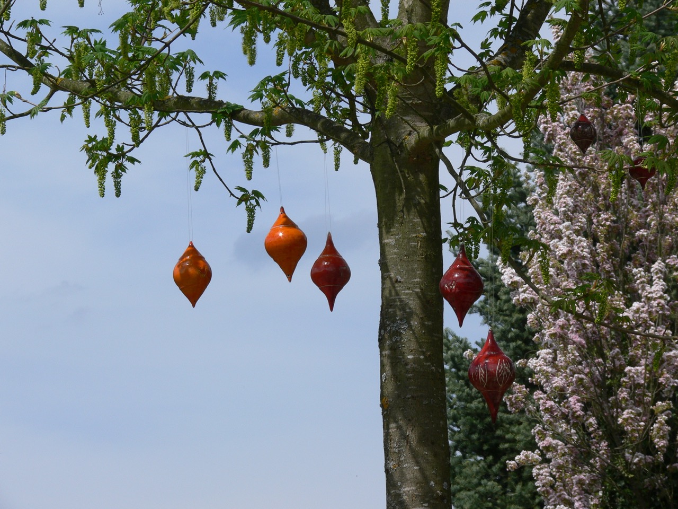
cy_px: 254
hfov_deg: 12.3
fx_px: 3134
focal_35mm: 160
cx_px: 339
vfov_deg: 9.3
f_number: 7.1
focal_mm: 33.9
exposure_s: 1/400
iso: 80
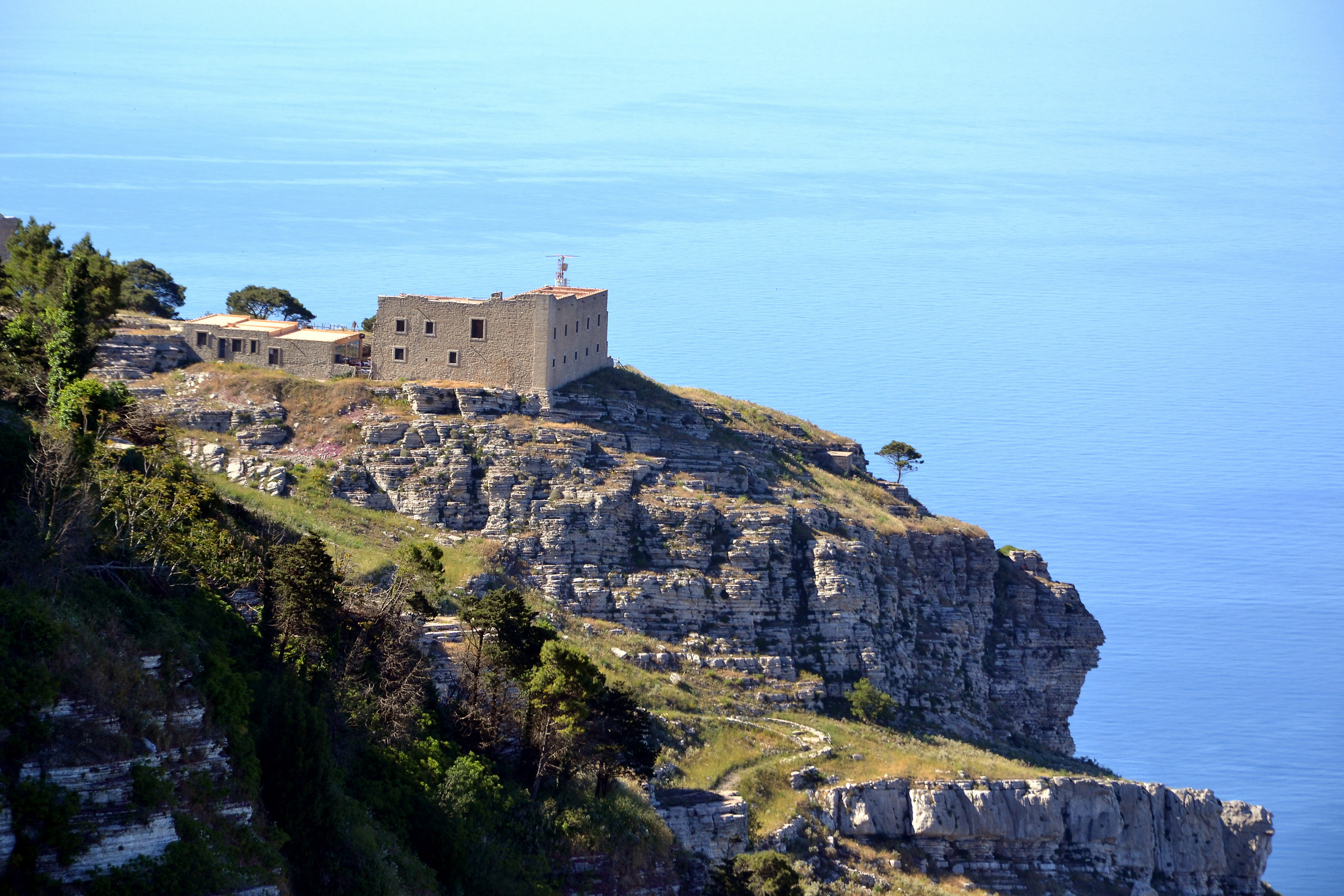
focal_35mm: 158
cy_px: 448
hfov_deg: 13.0
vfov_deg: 8.7
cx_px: 672
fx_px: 5880
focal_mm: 105
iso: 200
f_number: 11
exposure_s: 1/250
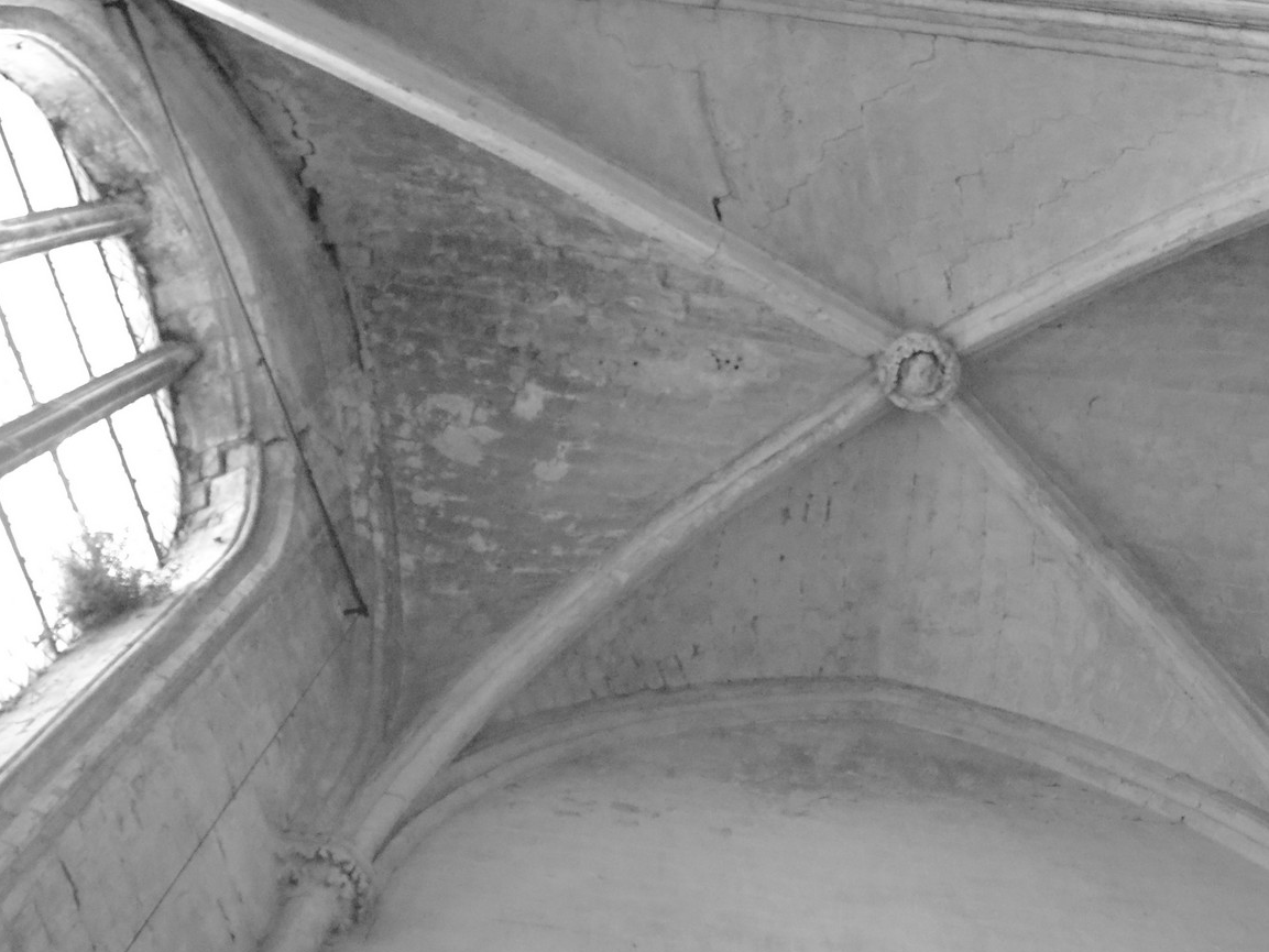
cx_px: 806
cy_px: 431
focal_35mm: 50
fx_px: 1833
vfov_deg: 29.1
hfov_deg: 37.9
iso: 1600
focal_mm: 20
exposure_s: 1/40
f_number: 4
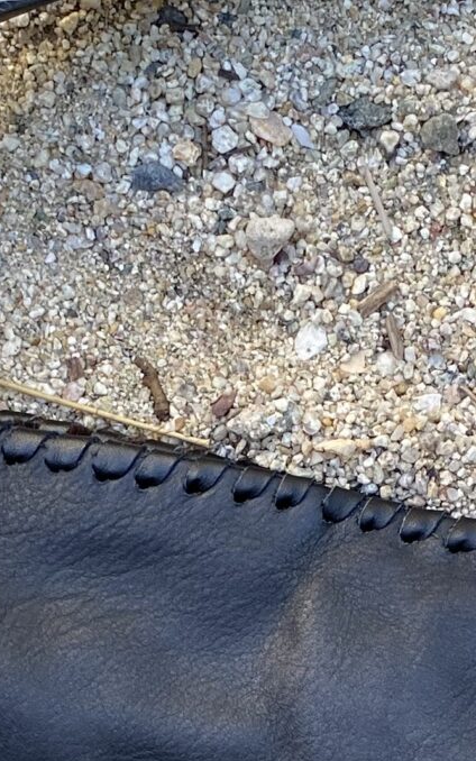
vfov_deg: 19.6
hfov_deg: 12.6
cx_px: 332
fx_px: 2158
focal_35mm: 104
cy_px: 699
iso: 32
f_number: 1.8
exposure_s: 1/122
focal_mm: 4.25
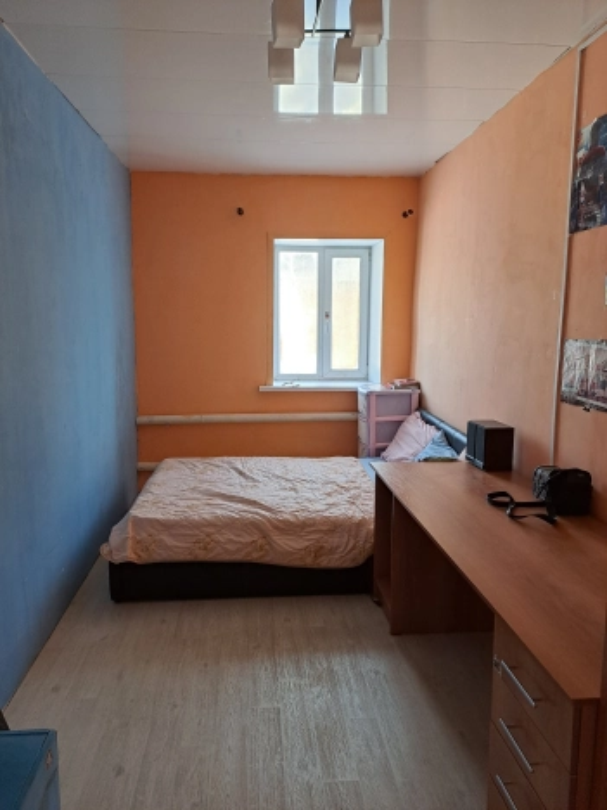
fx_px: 585
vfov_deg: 69.4
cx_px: 304
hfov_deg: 54.9
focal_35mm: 25
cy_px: 405
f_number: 1.8
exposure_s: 1/50
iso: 100
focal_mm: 4.65
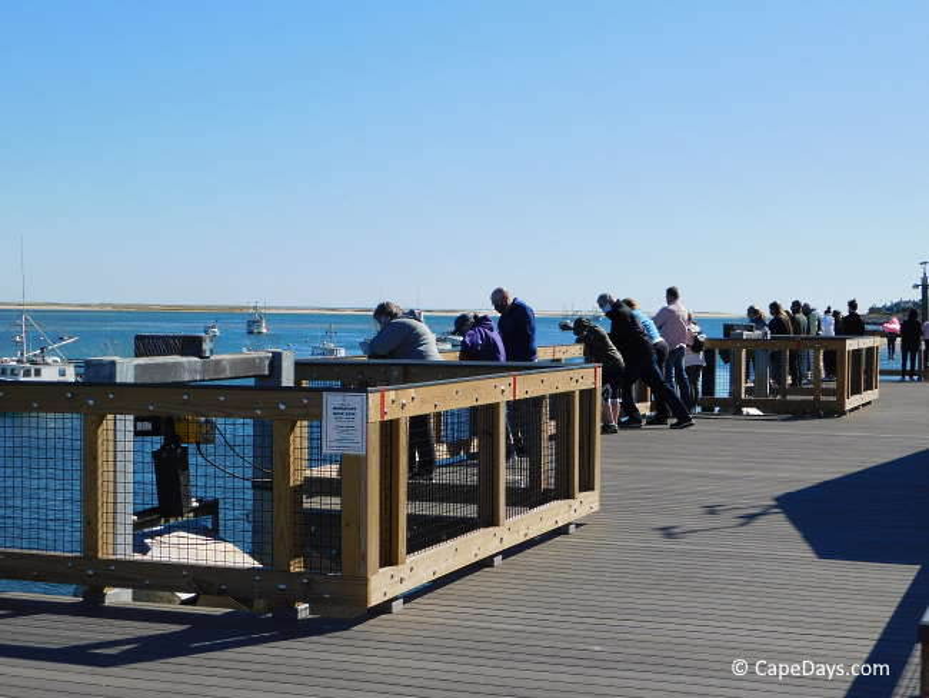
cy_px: 349
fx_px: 1584
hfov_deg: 32.7
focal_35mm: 59
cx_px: 464
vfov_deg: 24.8
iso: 125
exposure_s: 1/400
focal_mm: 10.4
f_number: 8
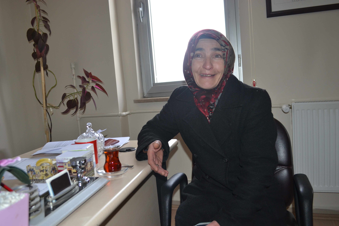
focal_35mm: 30
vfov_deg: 43.6
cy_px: 113
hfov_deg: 61.9
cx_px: 170
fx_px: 282
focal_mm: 20
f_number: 4
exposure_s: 1/100
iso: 400
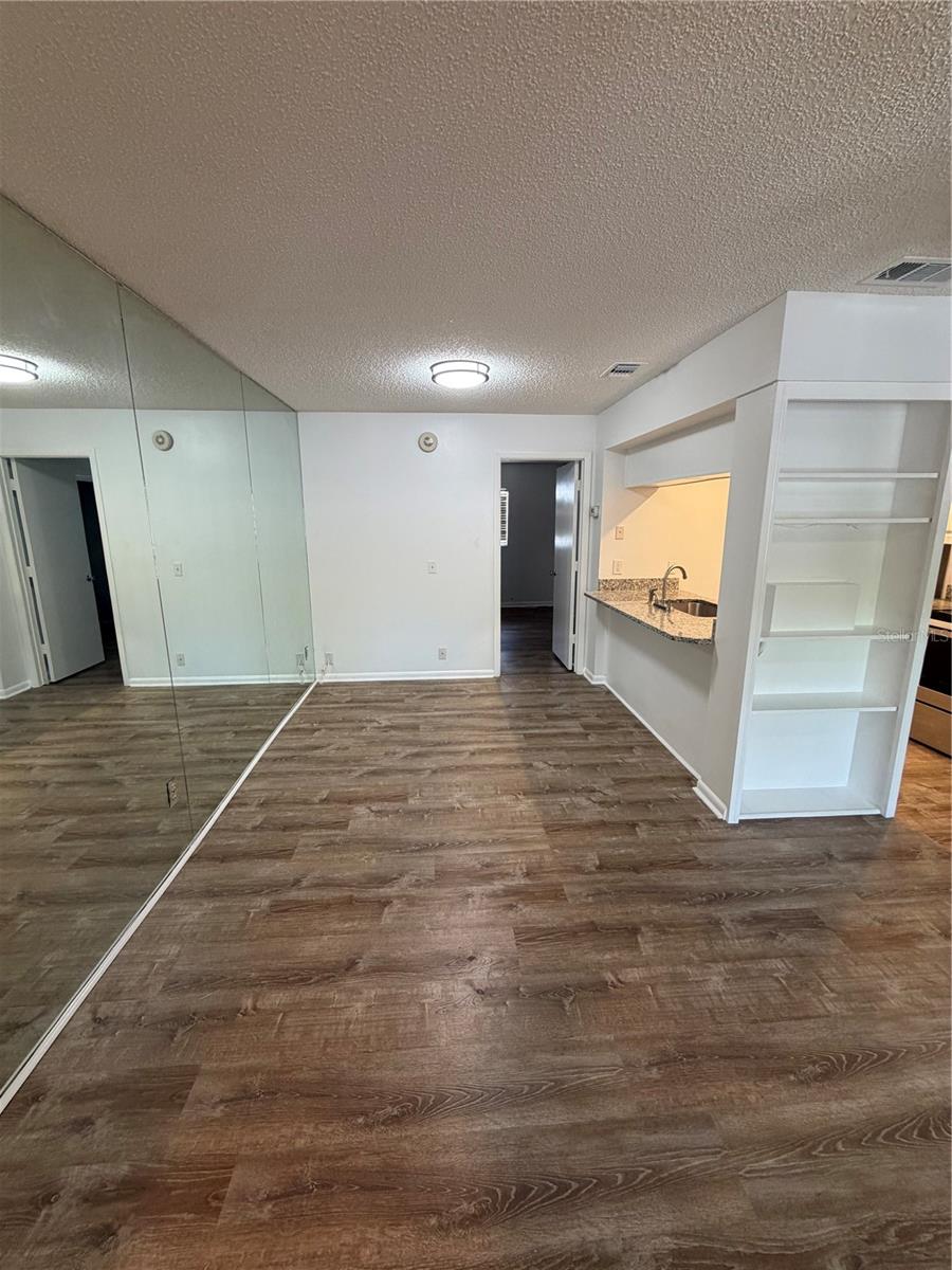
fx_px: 513
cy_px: 635
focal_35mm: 14
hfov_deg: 85.7
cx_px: 476
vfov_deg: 102.1
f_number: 2.2
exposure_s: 1/60
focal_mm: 2.22
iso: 200
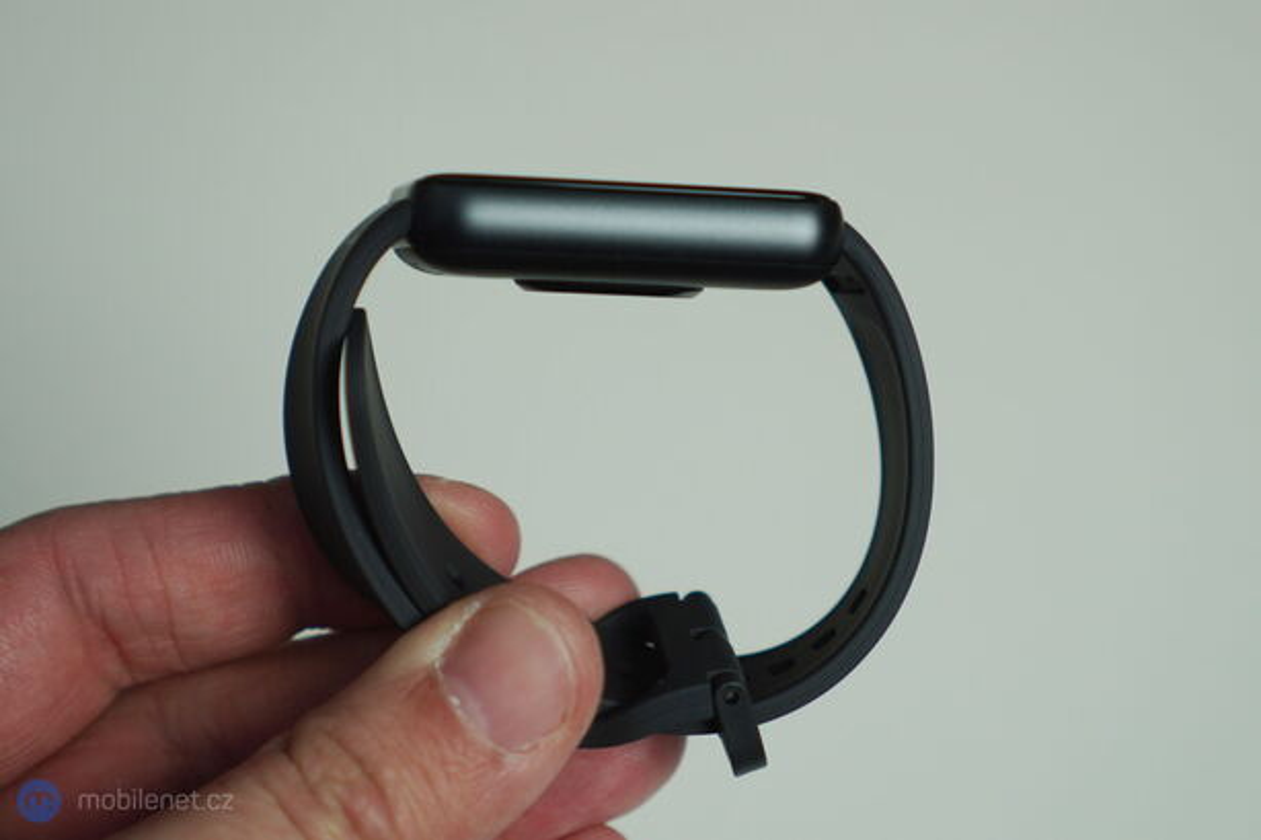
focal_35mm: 52
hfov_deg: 37.9
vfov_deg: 25.7
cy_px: 420
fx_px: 1838
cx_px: 630
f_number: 3.2
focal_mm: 35
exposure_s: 1/125
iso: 160
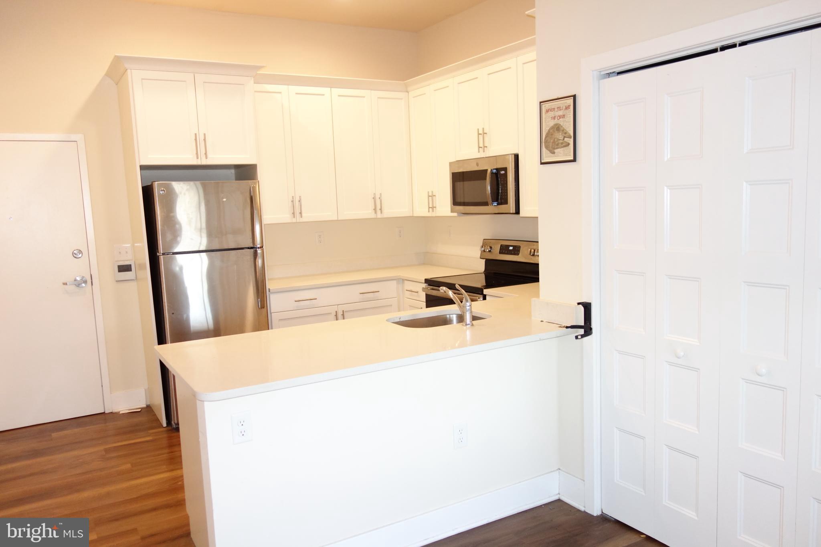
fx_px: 638
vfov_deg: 46.4
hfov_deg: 65.5
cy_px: 274
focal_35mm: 28
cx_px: 410
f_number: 1.8
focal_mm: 10.4
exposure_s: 1/80
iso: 400
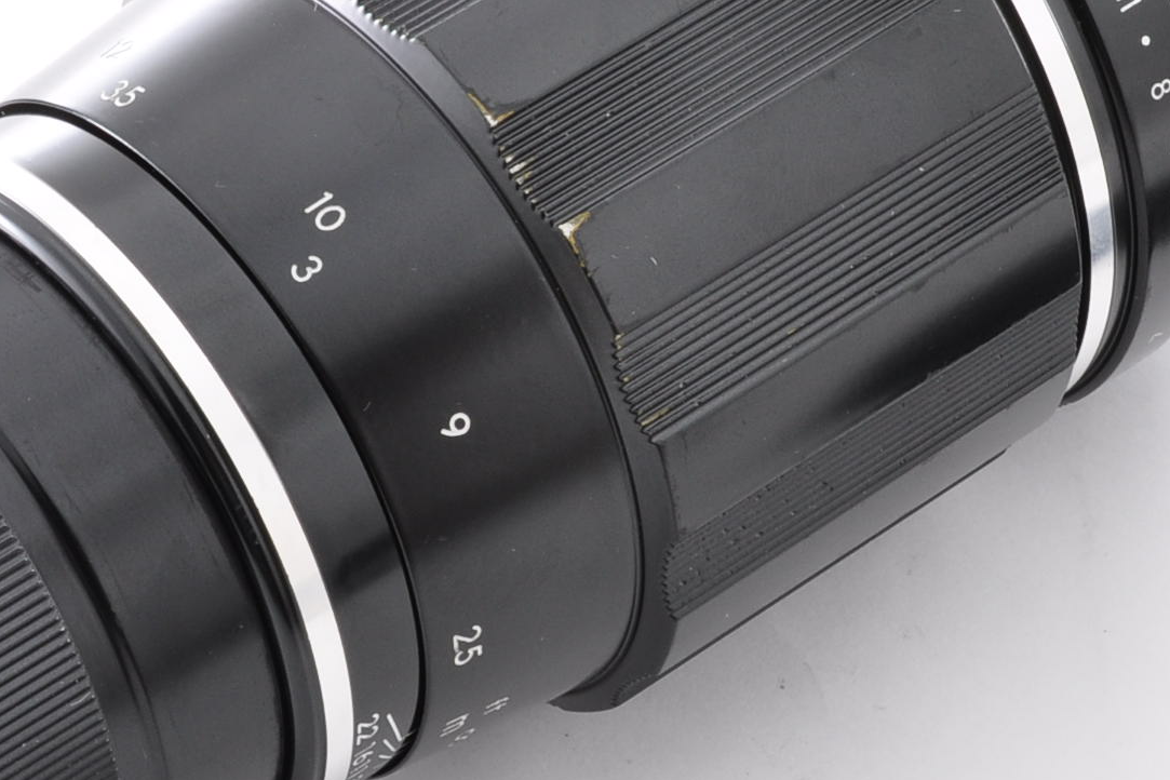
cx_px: 870
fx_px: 5785
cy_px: 263
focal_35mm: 178
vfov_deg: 7.7
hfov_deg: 11.5
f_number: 16
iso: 200
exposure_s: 1/200
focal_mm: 40
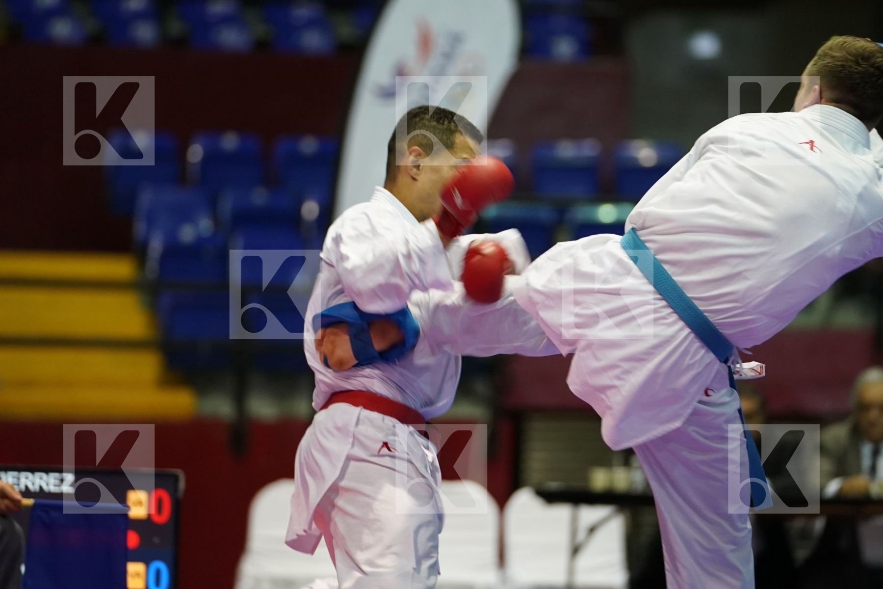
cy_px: 294
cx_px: 442
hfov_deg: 8.0
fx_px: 6352
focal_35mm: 259
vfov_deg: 5.3
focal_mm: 173
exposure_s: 1/250
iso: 2500
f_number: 2.8
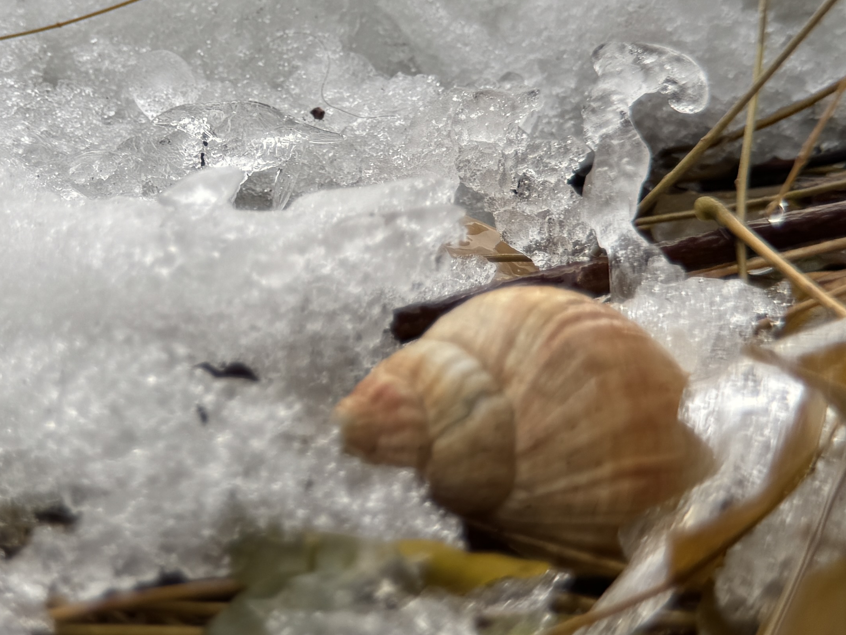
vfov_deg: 22.9
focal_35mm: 64
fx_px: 1564
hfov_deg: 29.5
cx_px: 164
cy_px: 294
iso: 80
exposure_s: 1/407
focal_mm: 6.86
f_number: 1.78
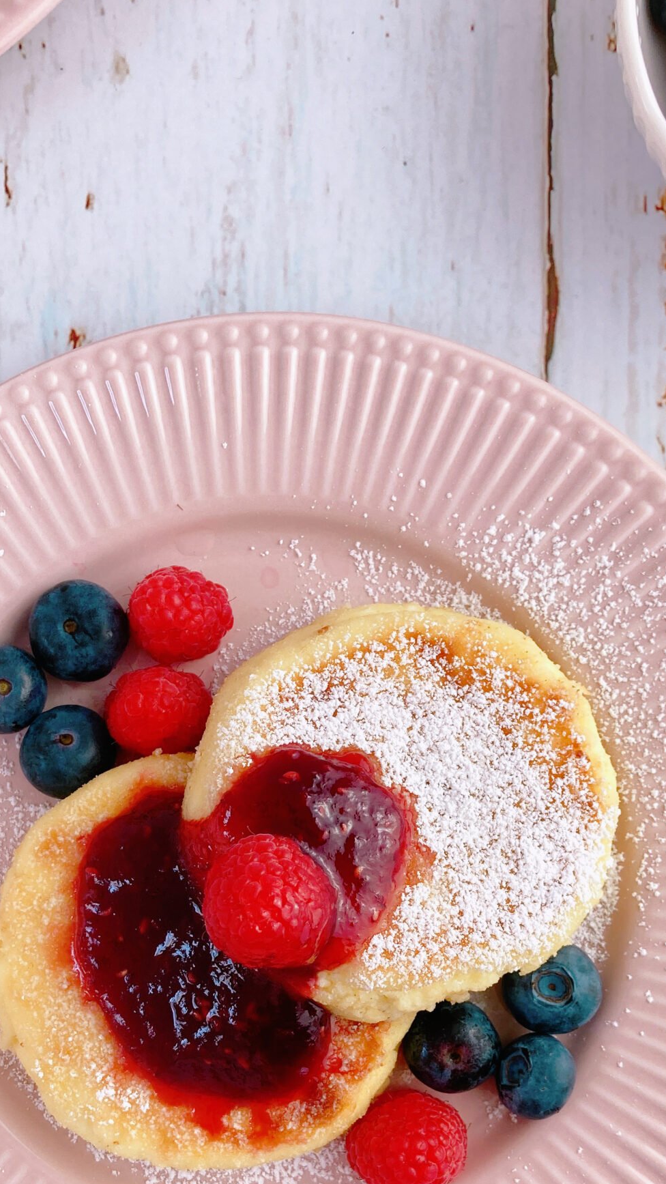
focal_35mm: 45
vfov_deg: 44.2
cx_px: 272
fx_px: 1413
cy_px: 861
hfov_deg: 26.5
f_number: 1.8
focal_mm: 3.99
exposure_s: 1/100
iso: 25
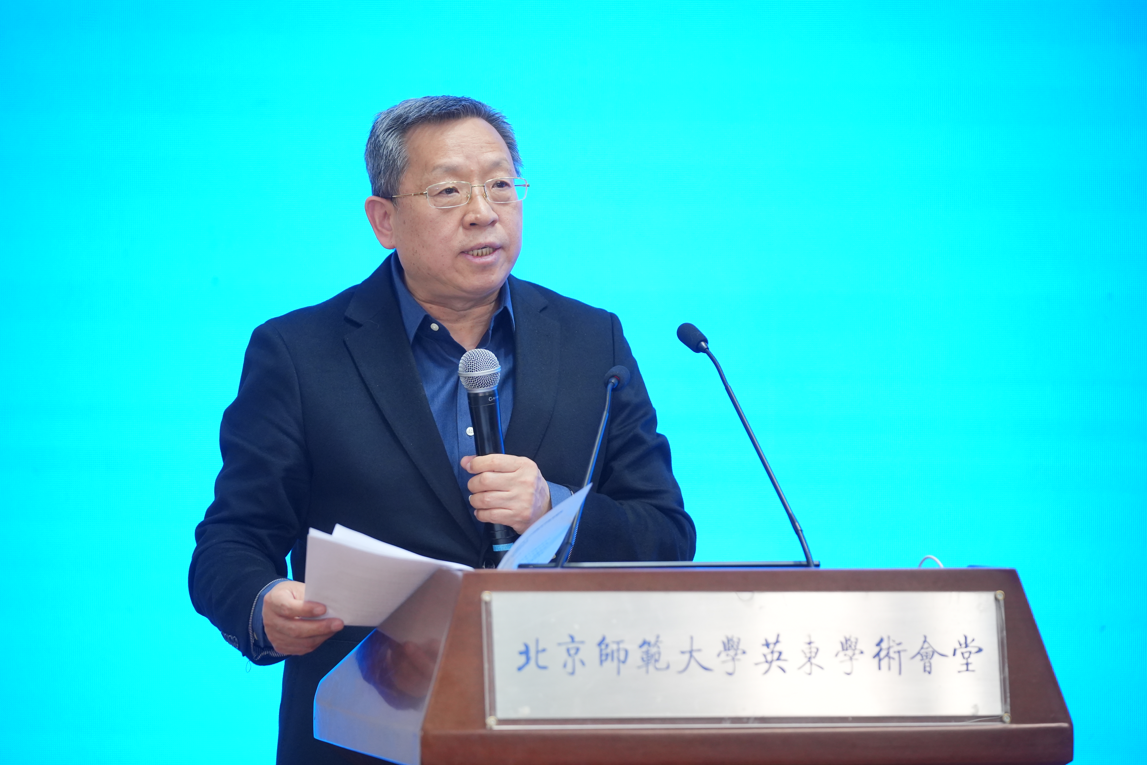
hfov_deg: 11.5
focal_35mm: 179
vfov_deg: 7.7
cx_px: 574
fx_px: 5703
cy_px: 382
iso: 2000
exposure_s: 1/200
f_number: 3.2
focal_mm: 179
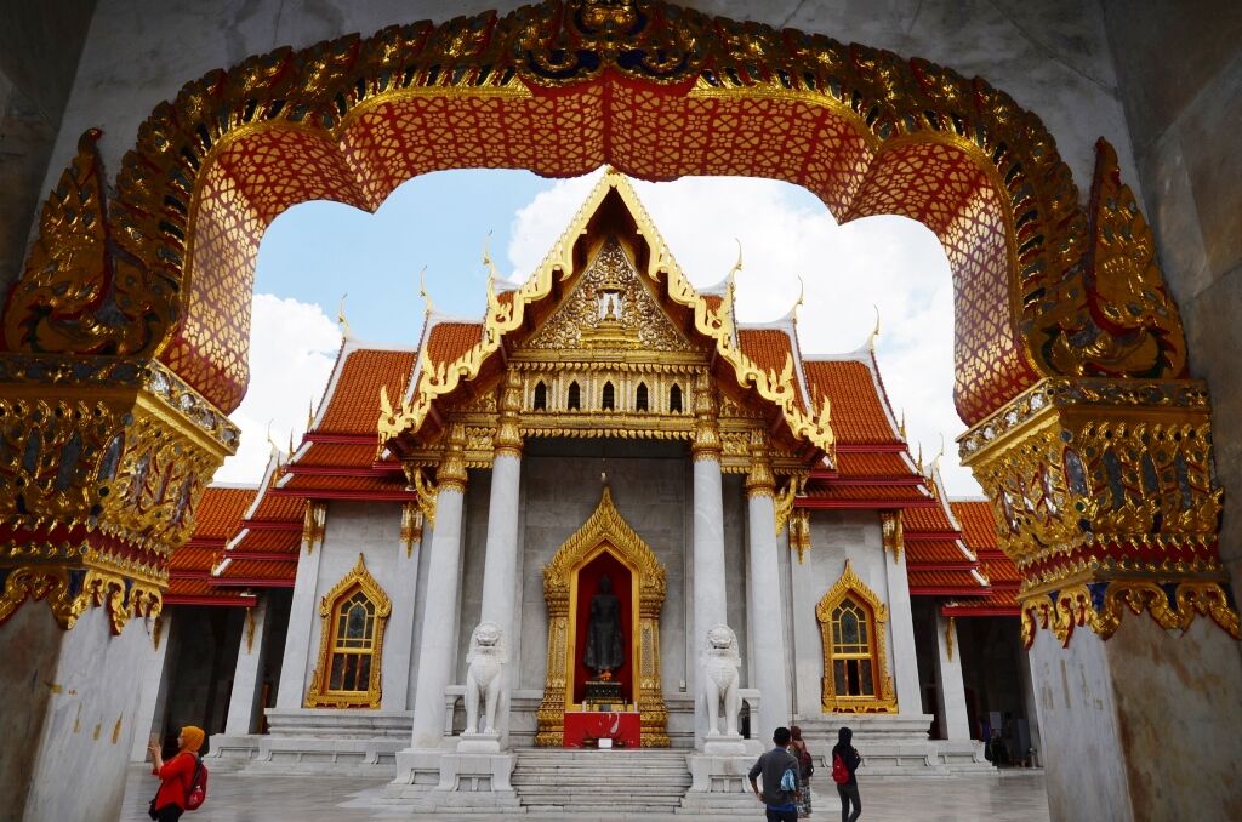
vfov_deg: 52.9
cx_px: 621
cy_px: 411
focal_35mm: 24
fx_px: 826
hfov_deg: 73.9
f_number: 9
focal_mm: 16
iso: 100
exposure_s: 1/200
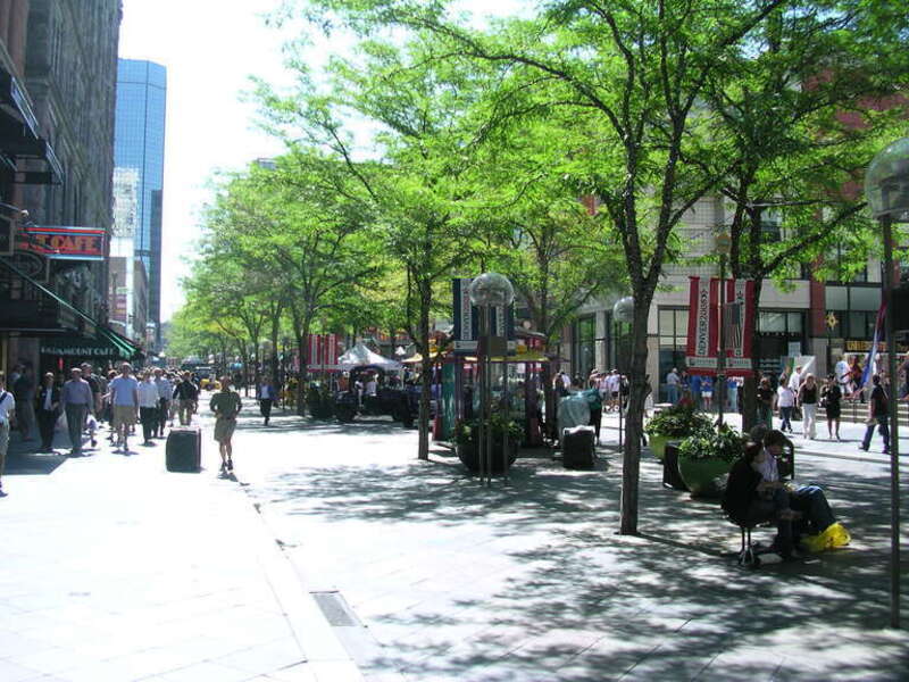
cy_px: 341
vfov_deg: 38.7
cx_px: 454
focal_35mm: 37
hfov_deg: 50.1
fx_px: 972
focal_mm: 5.6
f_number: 2.7
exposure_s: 1/419
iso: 100
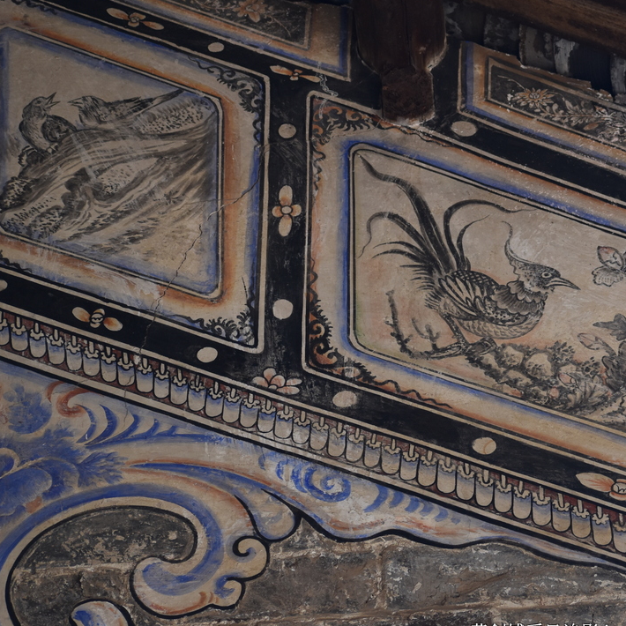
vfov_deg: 9.0
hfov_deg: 9.0
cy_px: 312
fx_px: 3969
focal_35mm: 194
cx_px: 510
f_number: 4.8
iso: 450
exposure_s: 1/250
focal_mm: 90
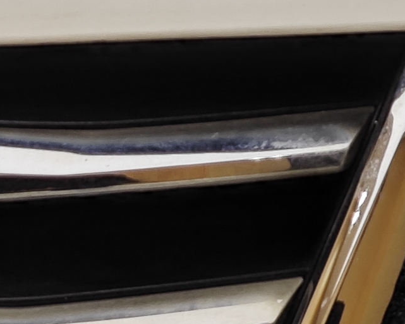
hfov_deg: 6.2
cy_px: -99
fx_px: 3441
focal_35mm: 287
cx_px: 1227
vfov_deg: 5.4
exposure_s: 1/100
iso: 80
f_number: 1.9
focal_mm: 8.7
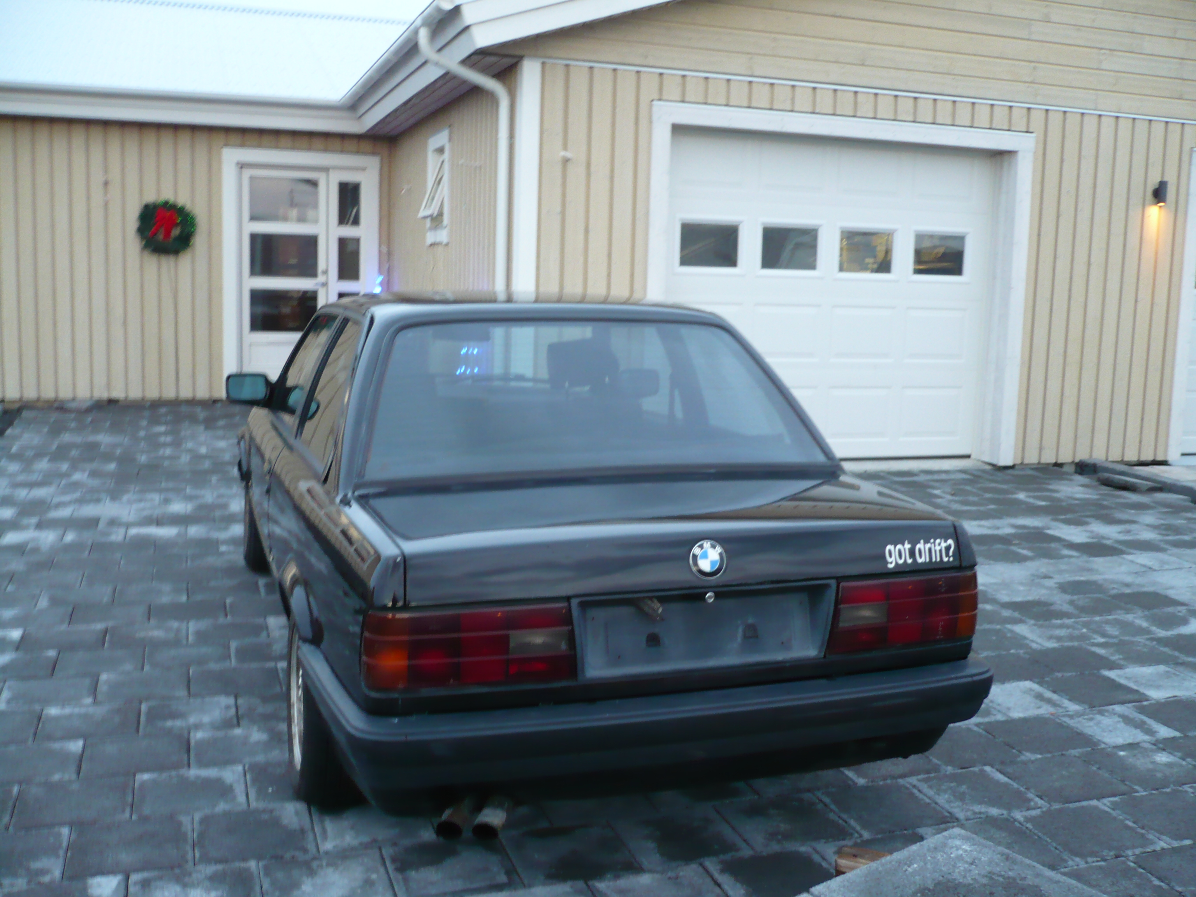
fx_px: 1209
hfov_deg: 52.6
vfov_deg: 40.7
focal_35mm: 35
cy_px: 448
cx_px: 598
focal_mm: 5.8
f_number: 2.8
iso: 200
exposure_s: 1/13
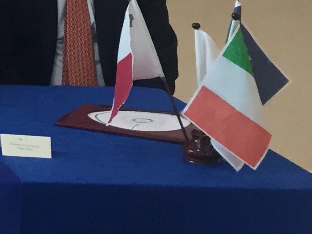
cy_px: -214
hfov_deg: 12.7
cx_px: -319
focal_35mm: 135
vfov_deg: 10.2
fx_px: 1217
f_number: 2.2
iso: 50
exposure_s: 1/33
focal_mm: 4.15
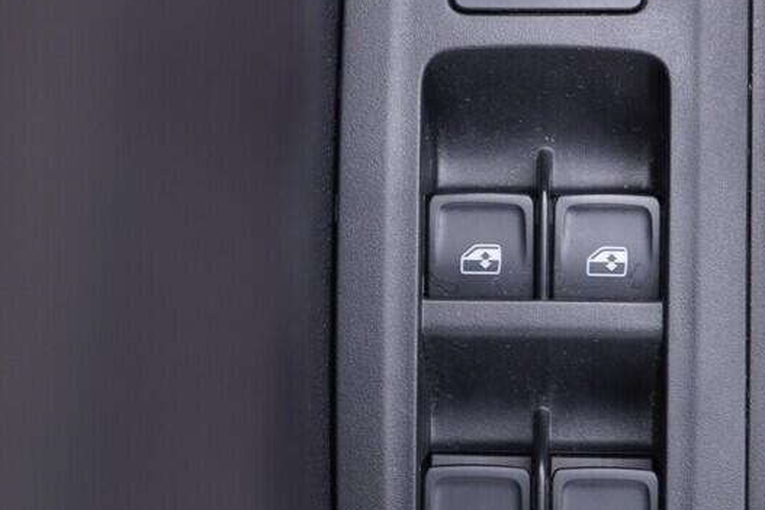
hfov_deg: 28.7
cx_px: 485
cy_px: 246
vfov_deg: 19.4
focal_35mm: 70
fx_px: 1487
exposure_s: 1/40
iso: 320
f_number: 2.8
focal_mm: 24
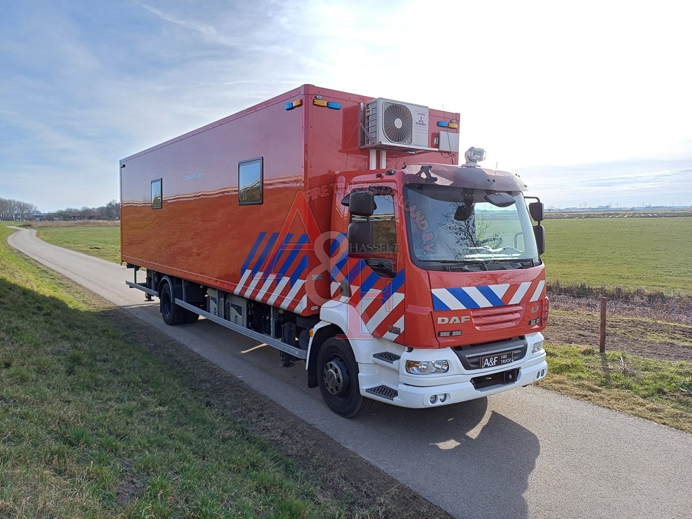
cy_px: 260
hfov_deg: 69.4
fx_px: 500
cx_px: 346
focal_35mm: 25
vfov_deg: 54.9
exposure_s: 1/413
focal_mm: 4.65
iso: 50
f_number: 1.8
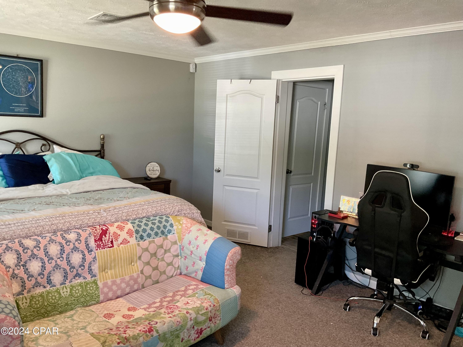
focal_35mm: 29
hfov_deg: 61.7
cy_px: 174
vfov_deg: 48.2
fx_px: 388
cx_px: 232
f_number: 1.8
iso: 125
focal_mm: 3
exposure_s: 1/60
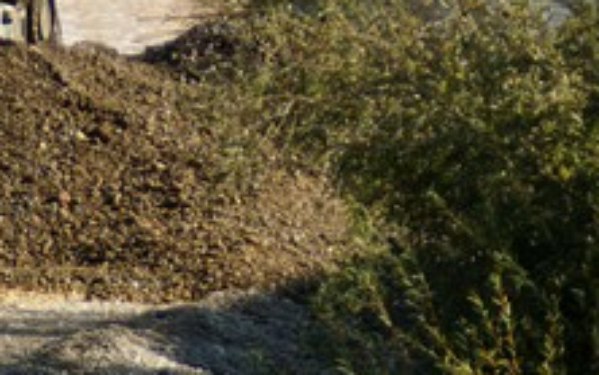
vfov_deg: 2.4
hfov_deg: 3.8
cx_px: -259
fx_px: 8999
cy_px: -306
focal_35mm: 551
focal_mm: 100
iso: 125
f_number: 5.6
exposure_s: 1/400
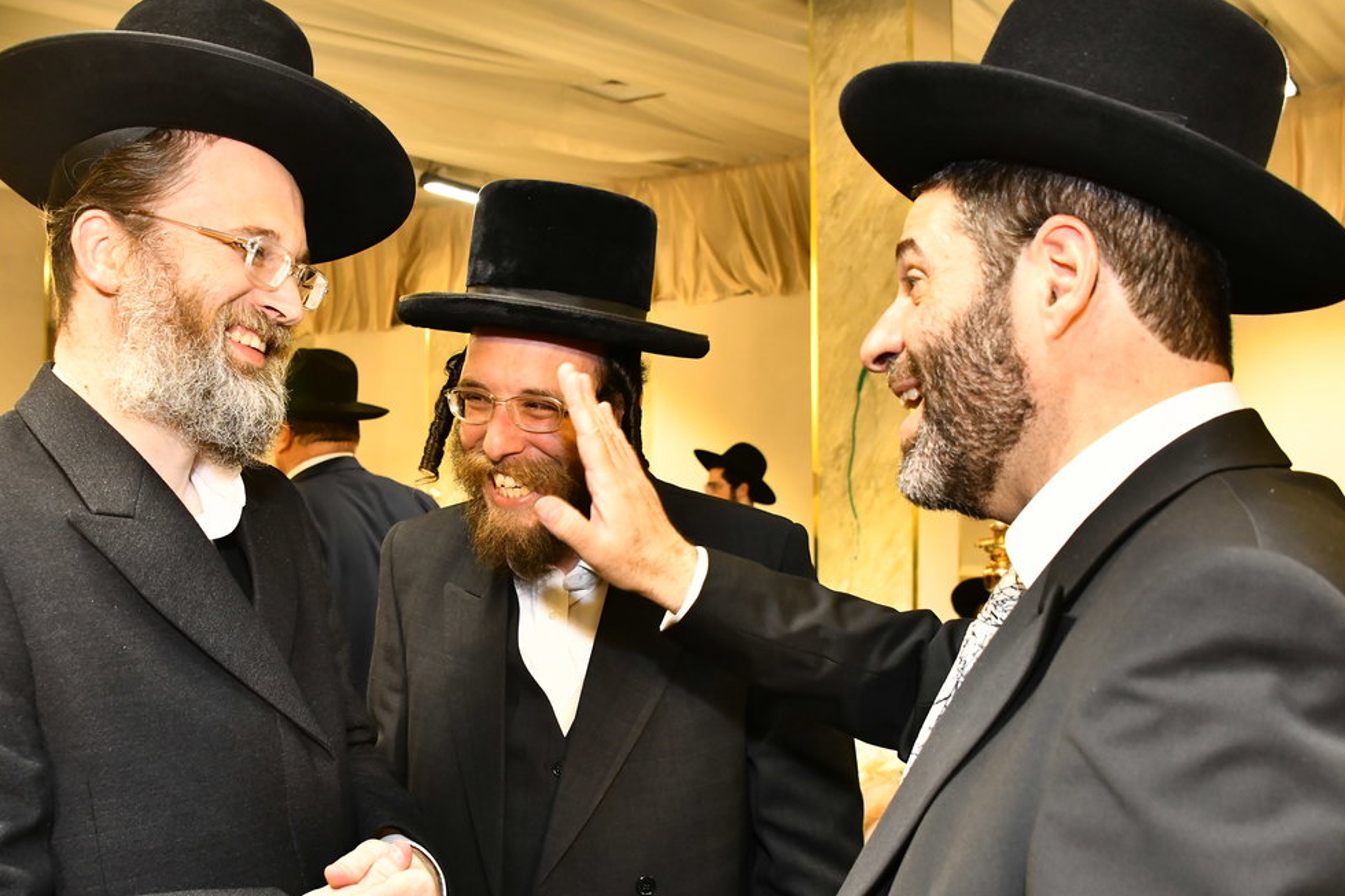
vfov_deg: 33.4
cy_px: 470
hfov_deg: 48.3
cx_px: 578
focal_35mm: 40
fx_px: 1494
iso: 1600
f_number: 5.6
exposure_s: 1/160
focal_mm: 28
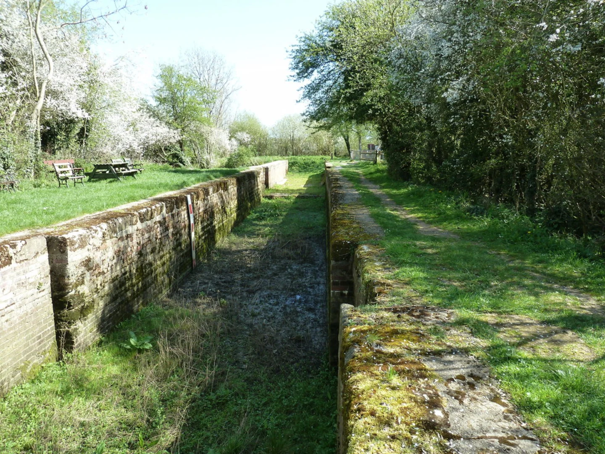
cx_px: 302
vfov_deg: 54.9
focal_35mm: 25
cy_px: 227
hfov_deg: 69.4
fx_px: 437
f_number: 4
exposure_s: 1/125
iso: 125
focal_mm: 4.1
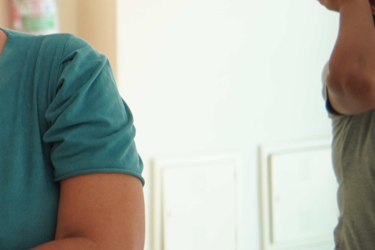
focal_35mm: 102
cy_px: 16
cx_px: -178
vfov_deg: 13.2
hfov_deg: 17.9
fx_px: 1068
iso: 320
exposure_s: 1/160
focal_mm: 23
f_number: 1.4
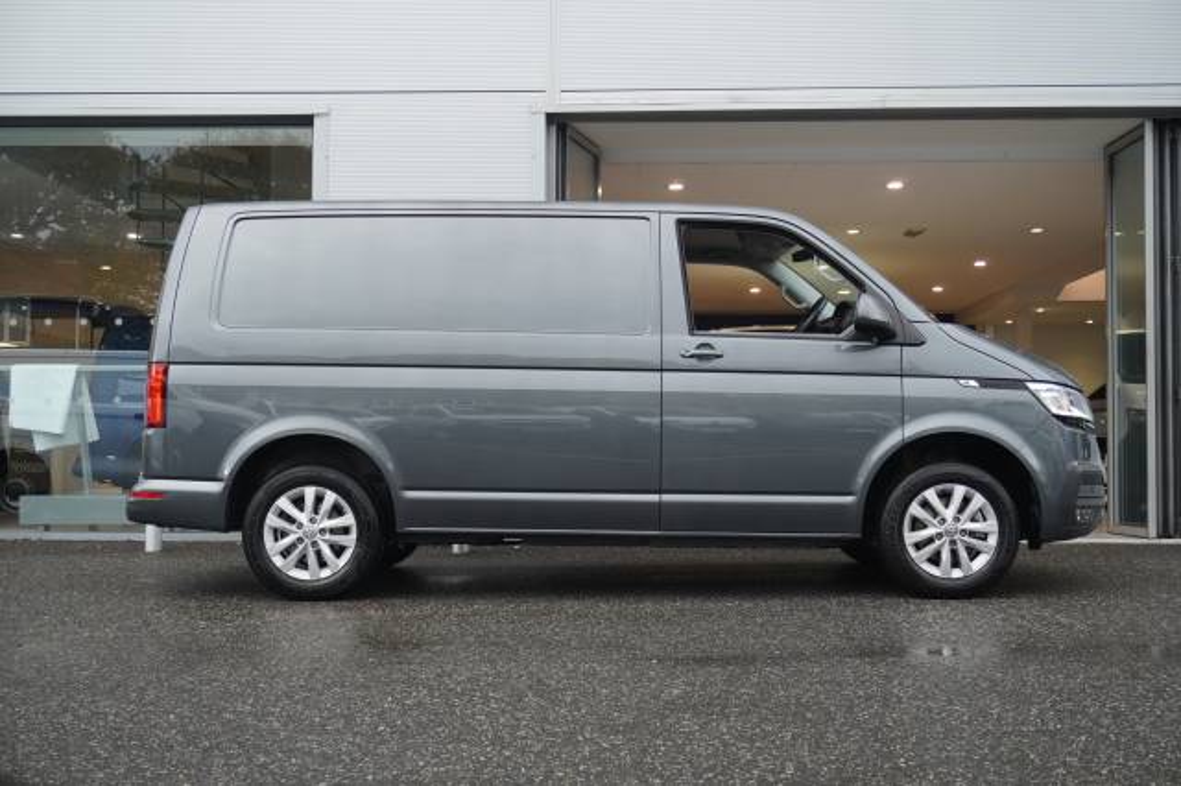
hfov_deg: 45.0
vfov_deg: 30.8
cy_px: 393
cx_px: 590
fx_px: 1426
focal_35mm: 44
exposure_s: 1/200
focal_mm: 29
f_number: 4.5
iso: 640
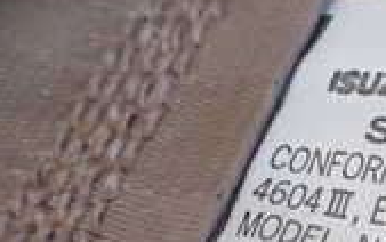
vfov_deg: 11.2
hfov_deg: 17.9
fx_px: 1190
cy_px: 342
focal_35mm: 113
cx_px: 409
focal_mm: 5.4
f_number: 2.3
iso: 320
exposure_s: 1/125
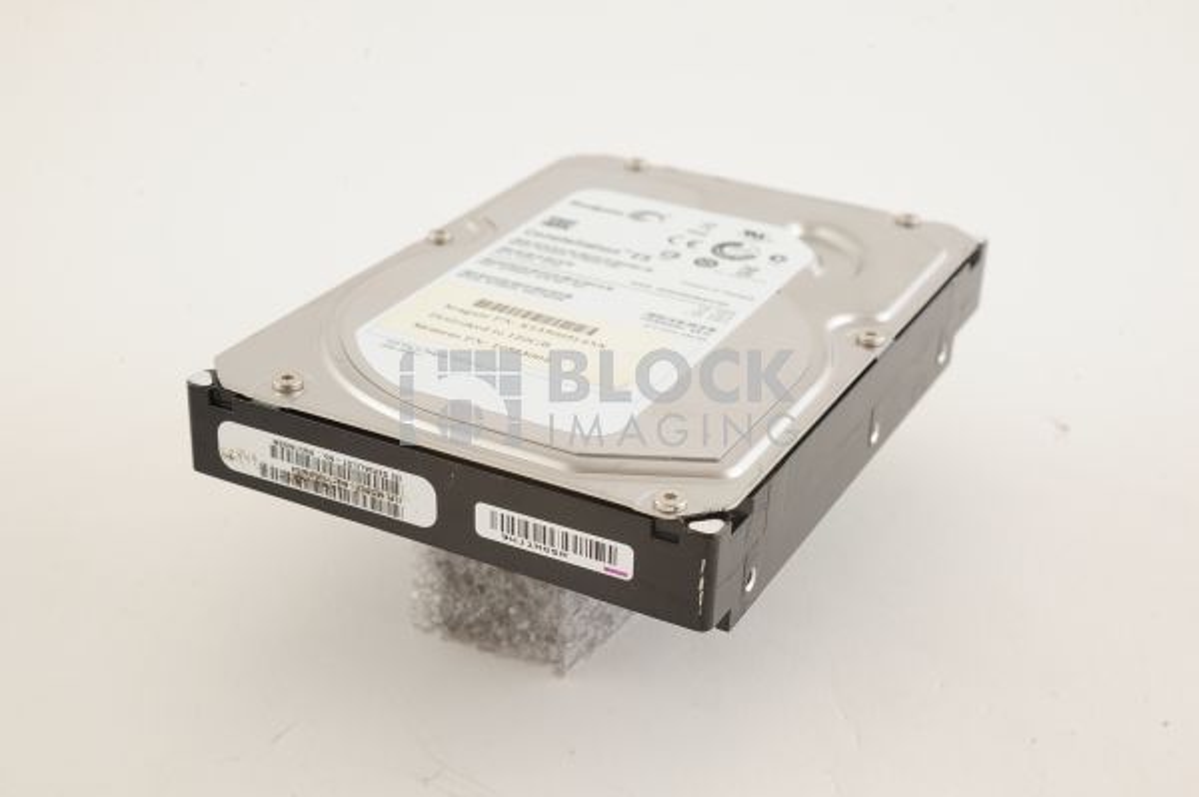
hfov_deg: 39.6
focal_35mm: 50
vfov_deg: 26.9
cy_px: 398
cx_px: 600
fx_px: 1664
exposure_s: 1/125
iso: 1600
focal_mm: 50
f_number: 13
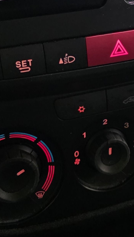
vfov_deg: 25.1
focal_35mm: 81
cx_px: 150
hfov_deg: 14.6
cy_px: 7
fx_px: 512
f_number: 1.7
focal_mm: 6.3
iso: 1000
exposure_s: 1/100
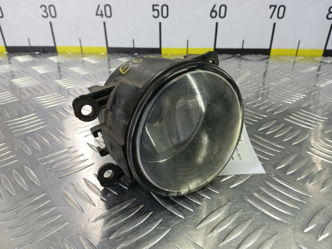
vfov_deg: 58.9
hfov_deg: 73.9
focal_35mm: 23
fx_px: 221
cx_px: 166
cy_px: 124
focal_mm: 4.11
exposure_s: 1/50
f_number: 1.6
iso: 126
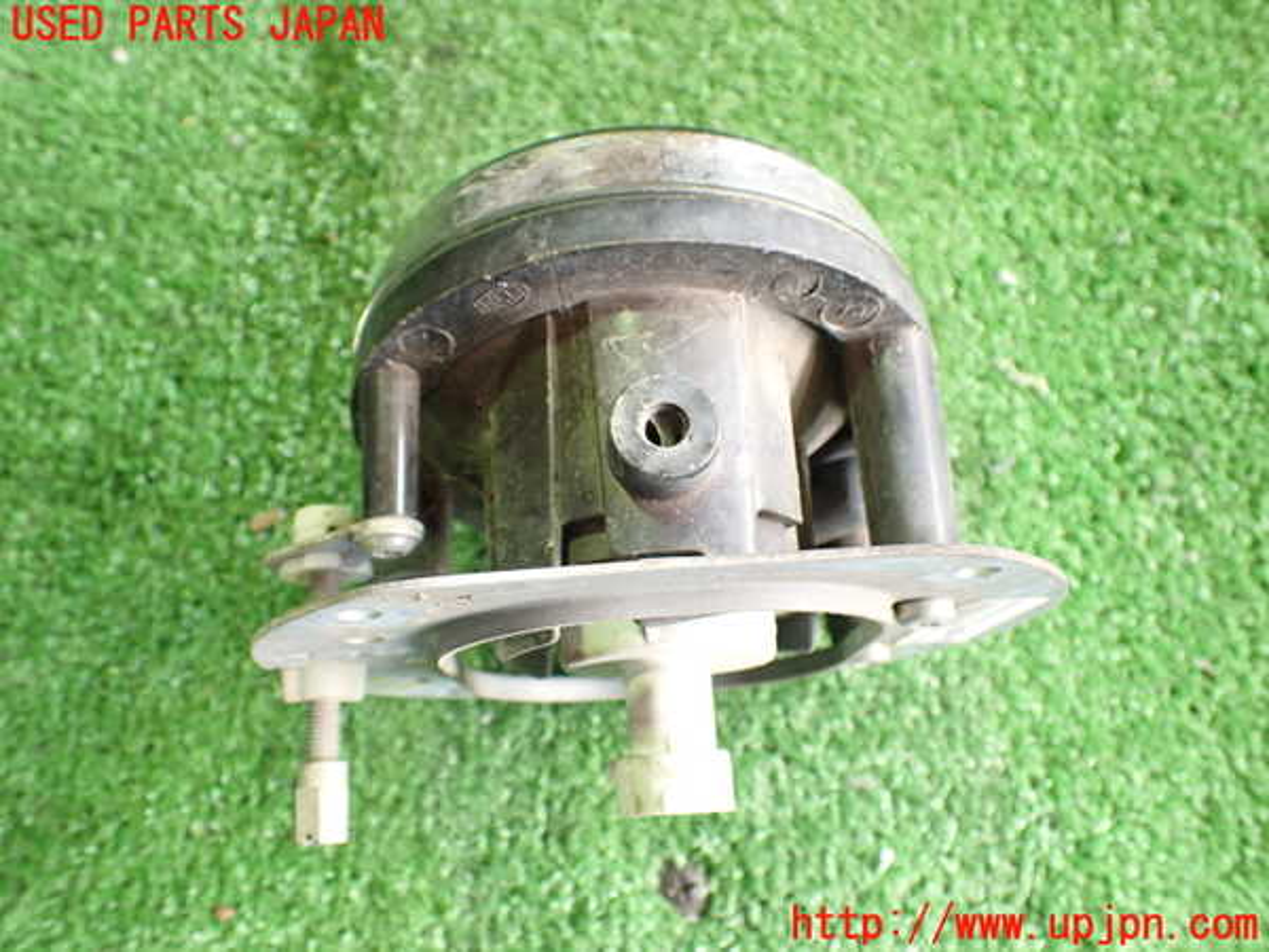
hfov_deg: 60.0
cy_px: 476
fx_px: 1100
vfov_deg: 46.8
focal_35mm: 30
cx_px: 634
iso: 800
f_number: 2.3
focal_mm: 5.4
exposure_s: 1/50
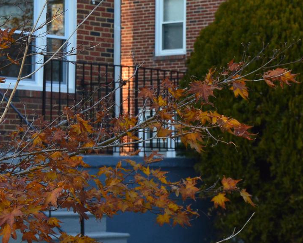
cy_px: 35
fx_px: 1372
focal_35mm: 153
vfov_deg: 10.1
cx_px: 50
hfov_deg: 12.5
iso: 400
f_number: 9
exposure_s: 1/160
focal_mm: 38
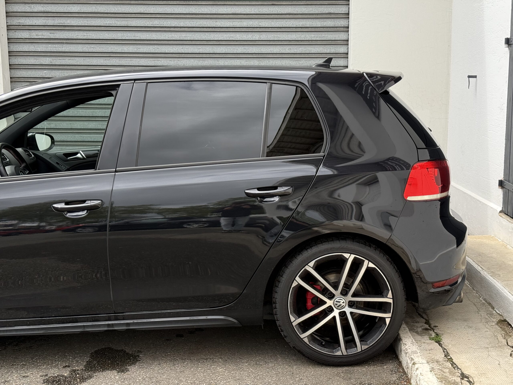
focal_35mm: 48
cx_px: 256
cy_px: 192
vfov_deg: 30.3
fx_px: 711
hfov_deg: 39.7
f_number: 1.78
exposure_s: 1/1543
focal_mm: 6.76
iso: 100
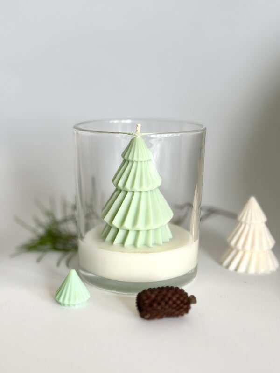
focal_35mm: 48
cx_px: 140
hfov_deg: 30.3
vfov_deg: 39.7
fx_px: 518
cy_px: 186
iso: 100
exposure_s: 1/121
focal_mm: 6.86
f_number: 1.78
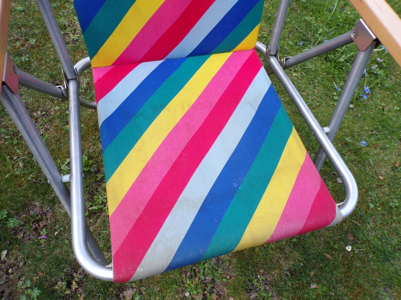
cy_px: 150
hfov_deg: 71.6
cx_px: 200
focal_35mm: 24
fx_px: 278
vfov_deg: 56.8
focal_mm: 4.3
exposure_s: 1/85
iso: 80
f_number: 4.4
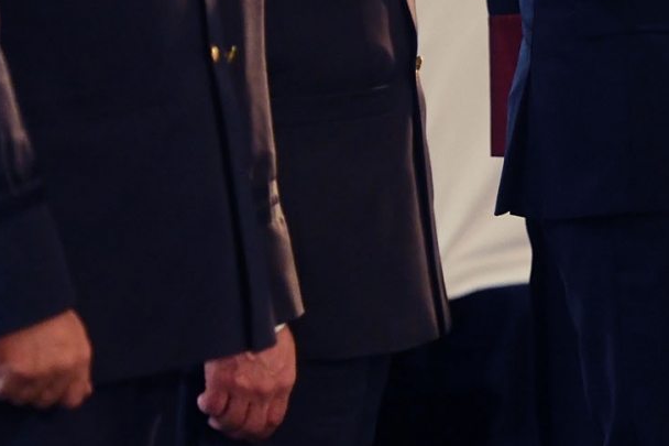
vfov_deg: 3.5
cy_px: -182
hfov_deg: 5.2
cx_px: 636
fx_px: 7338
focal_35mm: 395
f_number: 2.8
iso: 2000
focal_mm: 120
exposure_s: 1/200
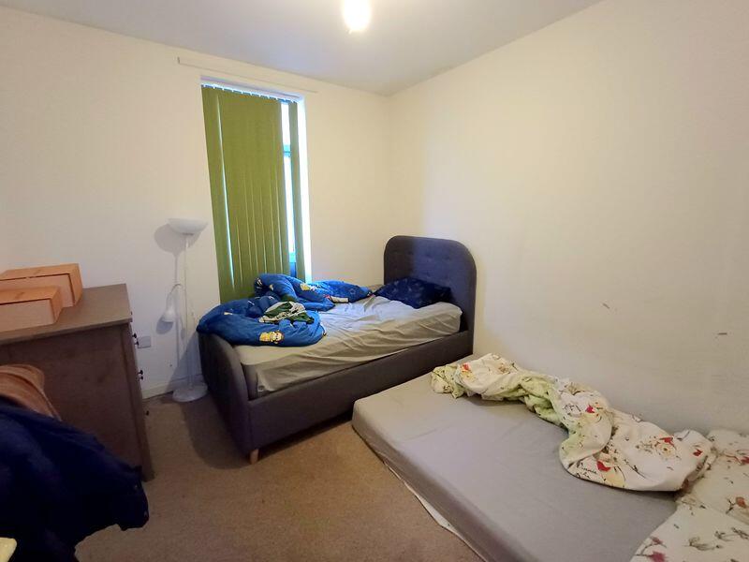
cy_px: 281
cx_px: 374
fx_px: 346
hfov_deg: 94.5
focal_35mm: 16
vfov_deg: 78.1
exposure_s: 1/16.7
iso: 640
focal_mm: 1.64
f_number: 2.2
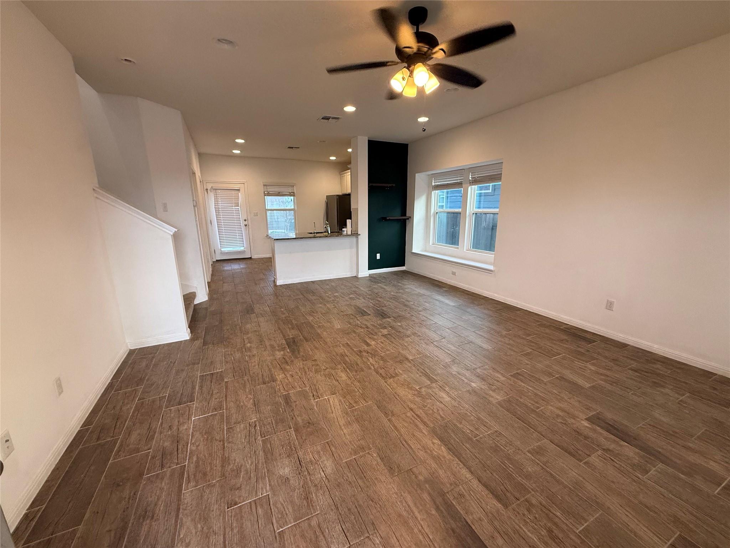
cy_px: 274
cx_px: 365
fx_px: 295
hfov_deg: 102.1
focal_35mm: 14
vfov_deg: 85.7
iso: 250
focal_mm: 2.22
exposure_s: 1/120
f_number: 2.2
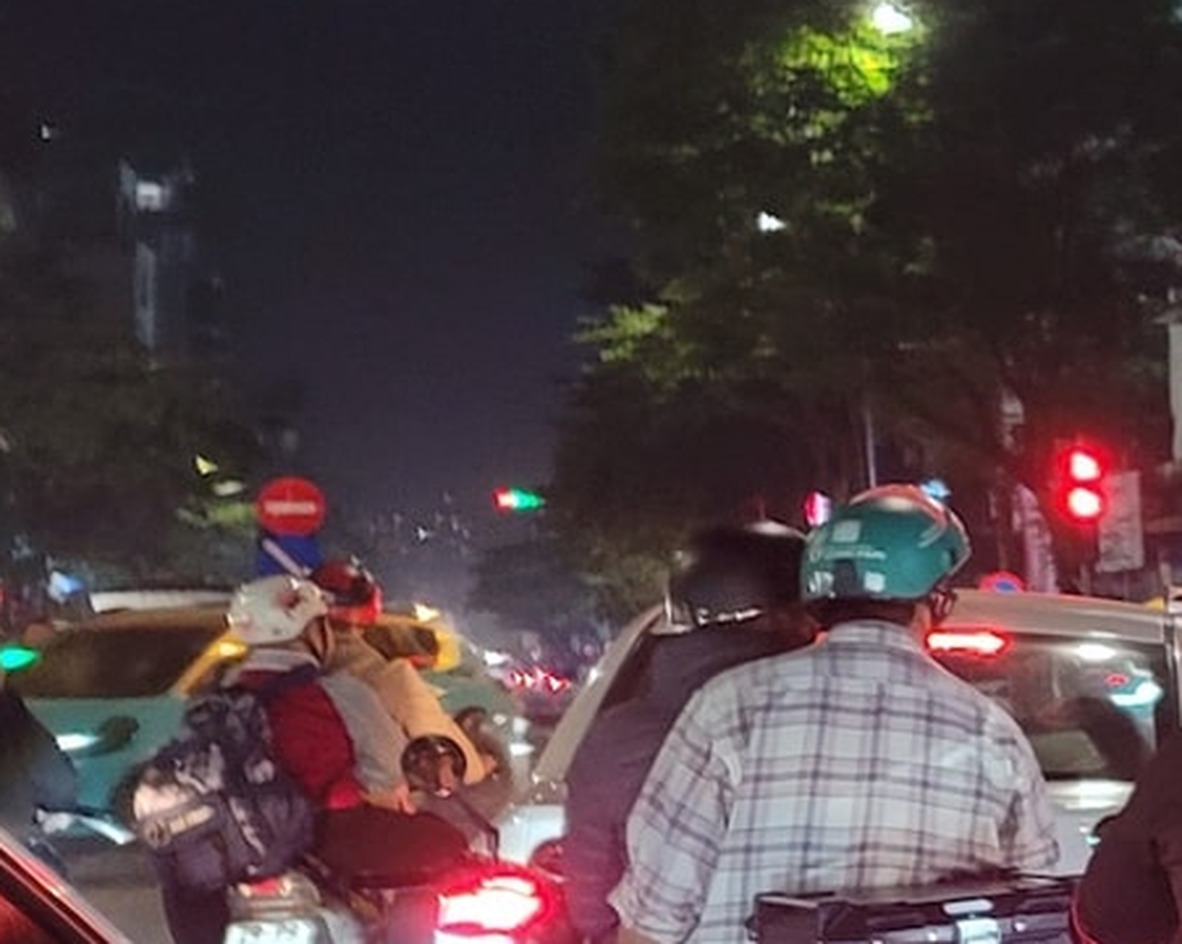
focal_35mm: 104
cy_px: 551
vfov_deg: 14.8
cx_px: 2443
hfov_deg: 14.8
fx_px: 3635
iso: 400
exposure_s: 1/50
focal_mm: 7
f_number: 1.8
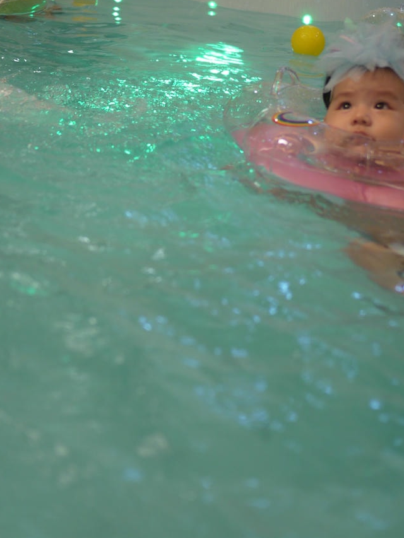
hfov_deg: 19.6
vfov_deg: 25.7
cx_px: 223
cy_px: 133
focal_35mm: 75
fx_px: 1167
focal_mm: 20
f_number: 1.7
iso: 160
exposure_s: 1/80
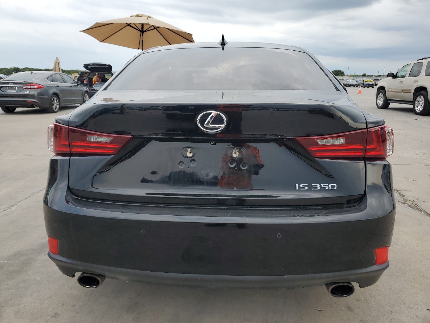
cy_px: 162
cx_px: 215
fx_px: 323
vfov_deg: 53.1
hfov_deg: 67.3
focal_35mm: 26
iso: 50
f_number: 1.5
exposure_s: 1/1000
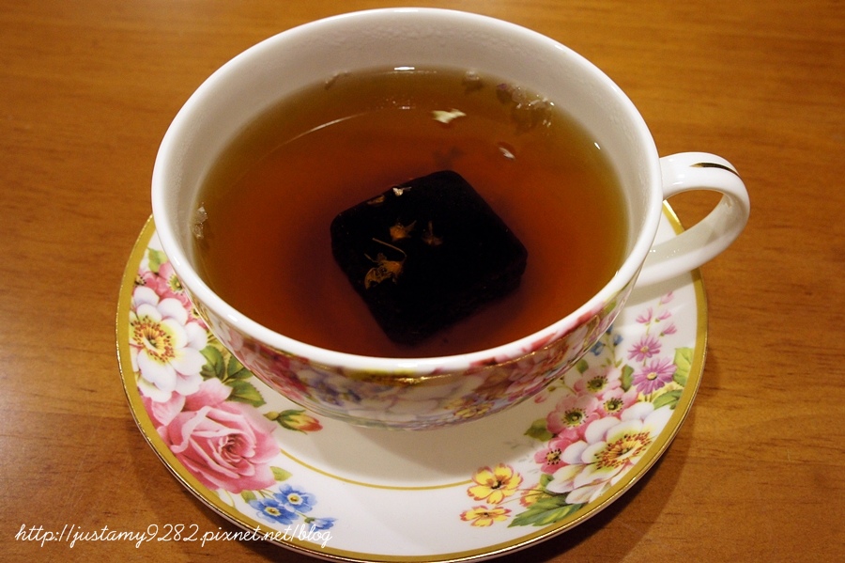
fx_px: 809
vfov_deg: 38.3
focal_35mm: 34
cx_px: 422
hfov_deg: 55.1
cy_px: 282
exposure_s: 1/20
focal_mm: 23
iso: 1600
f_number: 8
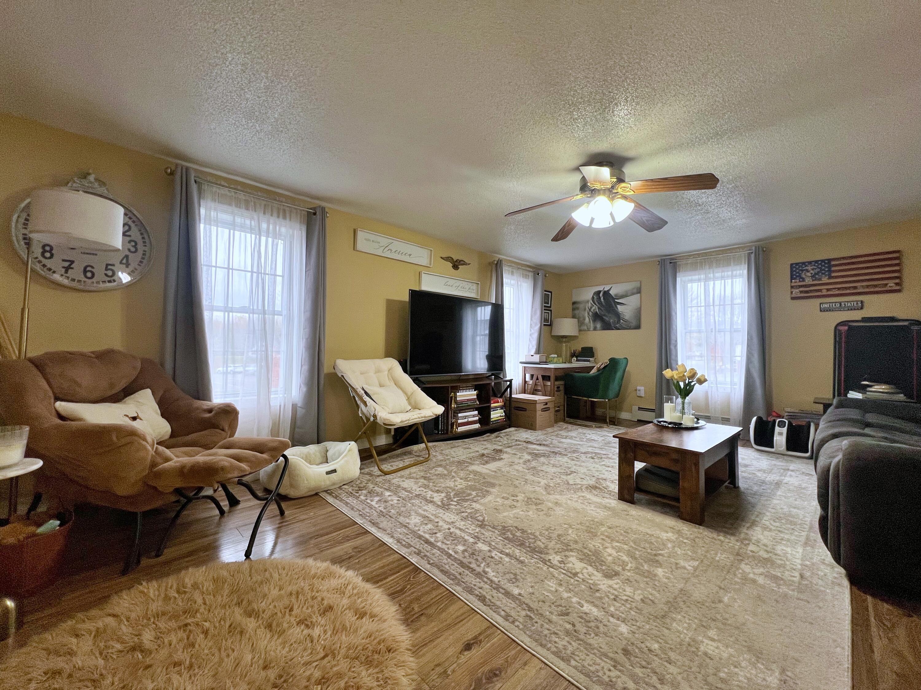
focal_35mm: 13
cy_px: 345
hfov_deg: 106.2
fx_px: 346
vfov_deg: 89.9
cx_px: 460
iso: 125
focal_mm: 1.57
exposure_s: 1/120
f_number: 1.8
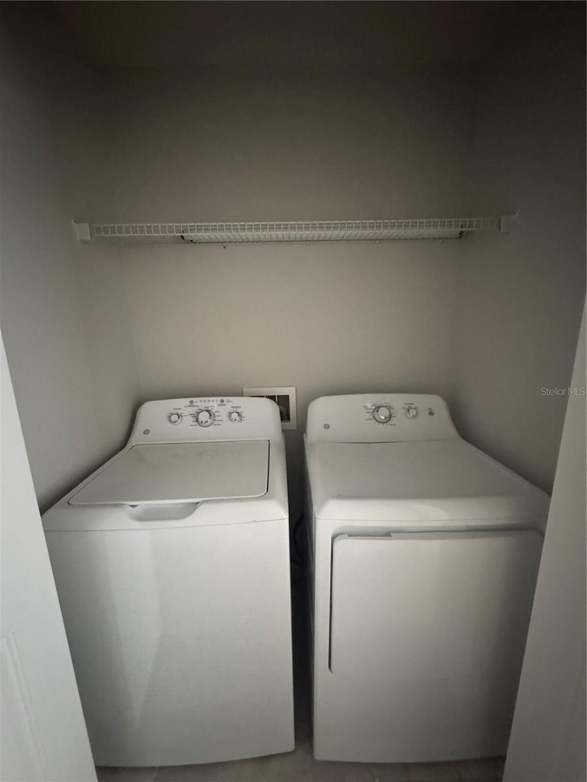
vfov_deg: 102.1
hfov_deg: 85.7
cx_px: 294
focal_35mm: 14
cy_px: 391
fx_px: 317
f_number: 2.2
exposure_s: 1/40
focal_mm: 2.22
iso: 1600
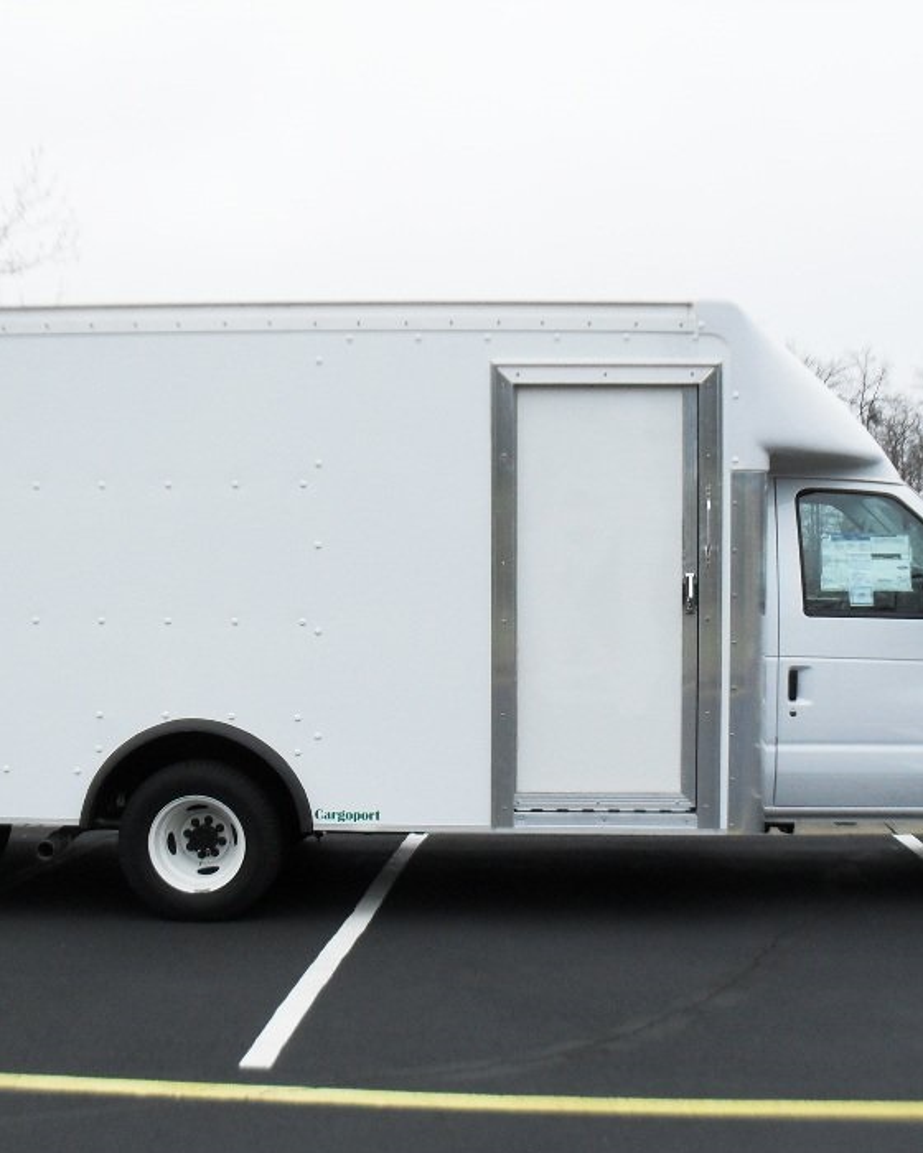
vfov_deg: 37.3
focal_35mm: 50
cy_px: 631
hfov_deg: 30.3
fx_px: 1707
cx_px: 462
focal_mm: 6.3
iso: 100
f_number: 3.2
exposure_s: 1/350
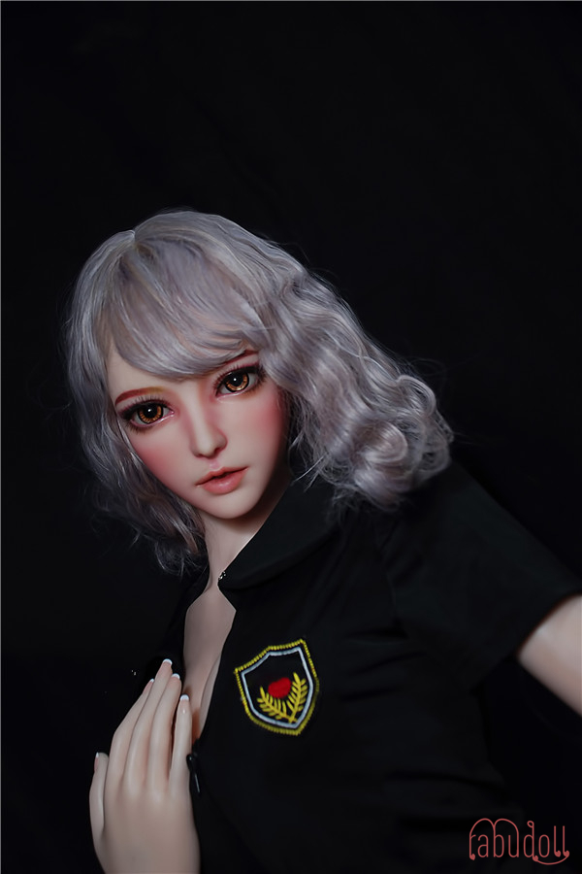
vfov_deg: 15.2
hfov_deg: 10.2
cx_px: 291
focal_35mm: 135
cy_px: 437
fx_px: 3273
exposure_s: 1/20
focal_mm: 90
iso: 100
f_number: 5.6
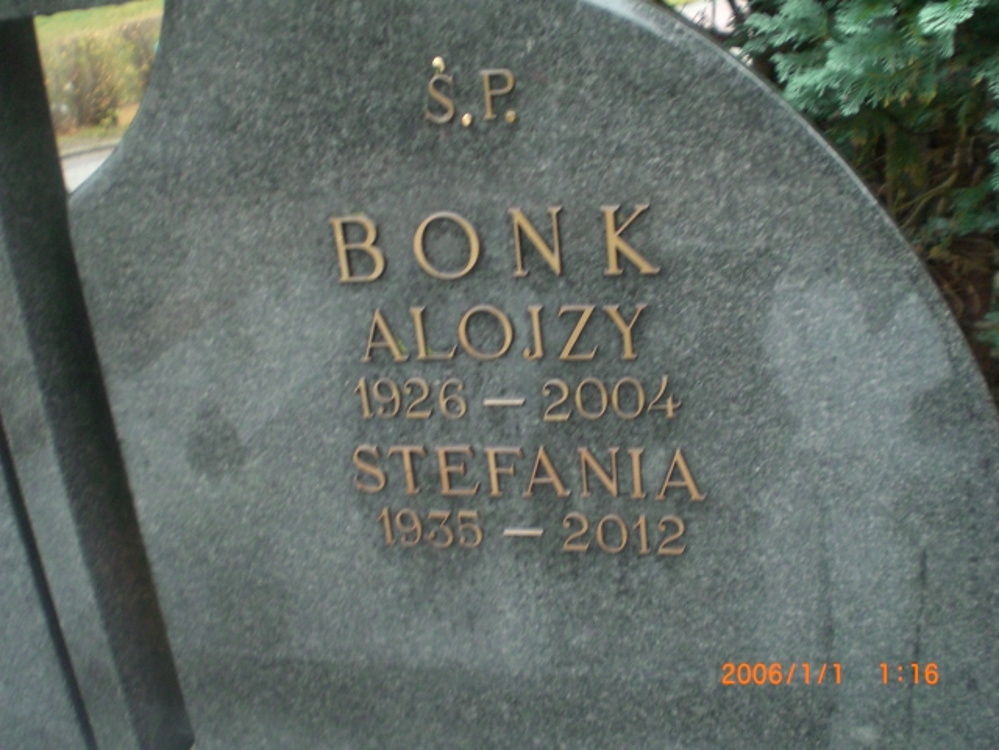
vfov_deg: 37.7
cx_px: 500
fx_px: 1097
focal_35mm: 38
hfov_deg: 49.0
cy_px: 375
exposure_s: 1/50
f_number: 3.1
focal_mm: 6.3
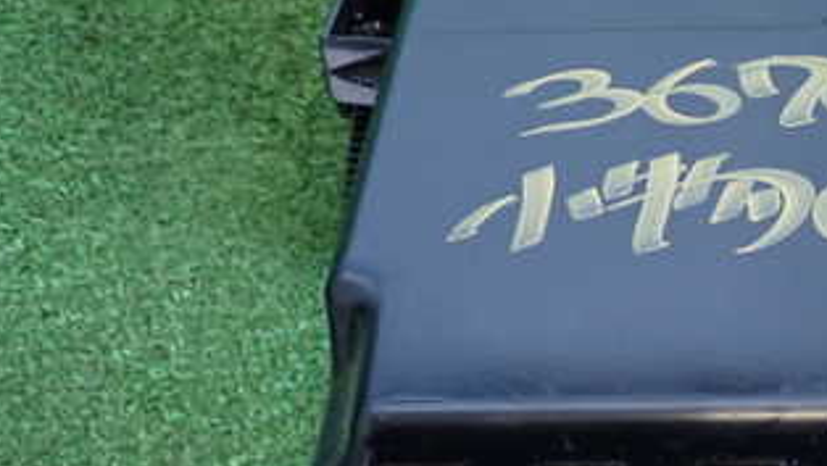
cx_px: 748
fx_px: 1733
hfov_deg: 26.0
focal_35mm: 79
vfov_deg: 15.3
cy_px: 205
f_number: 2.7
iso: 400
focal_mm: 6.83
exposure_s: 1/40
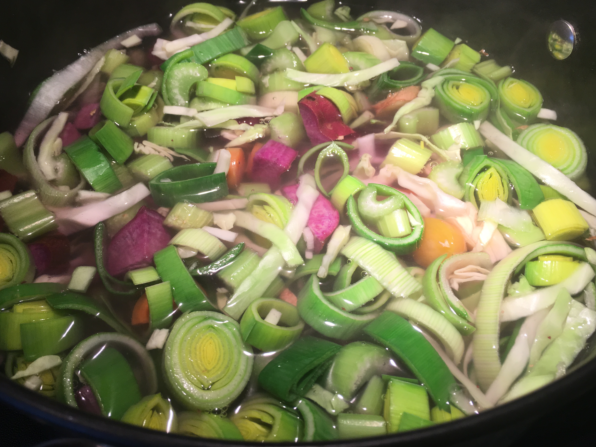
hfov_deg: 58.3
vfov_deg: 45.4
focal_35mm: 31
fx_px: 534
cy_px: 217
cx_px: 287
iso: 40
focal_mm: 4.15
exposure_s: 1/120
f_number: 2.2
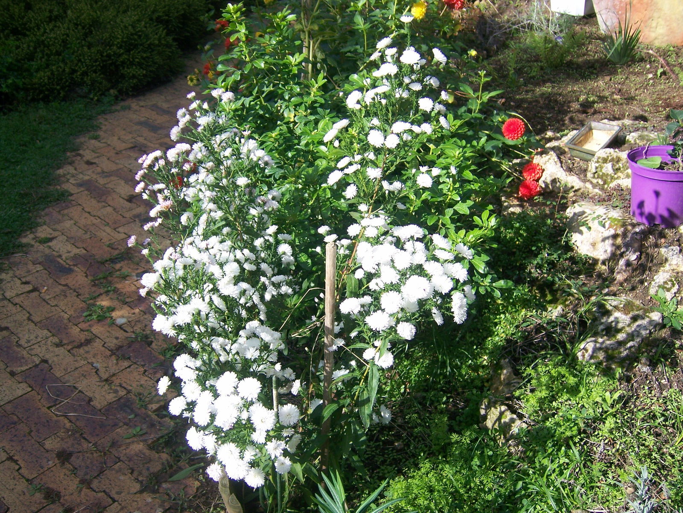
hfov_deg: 51.3
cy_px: 256
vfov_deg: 39.7
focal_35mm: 36
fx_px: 711
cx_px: 342
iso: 80
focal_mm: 6
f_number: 2.8
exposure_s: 1/800
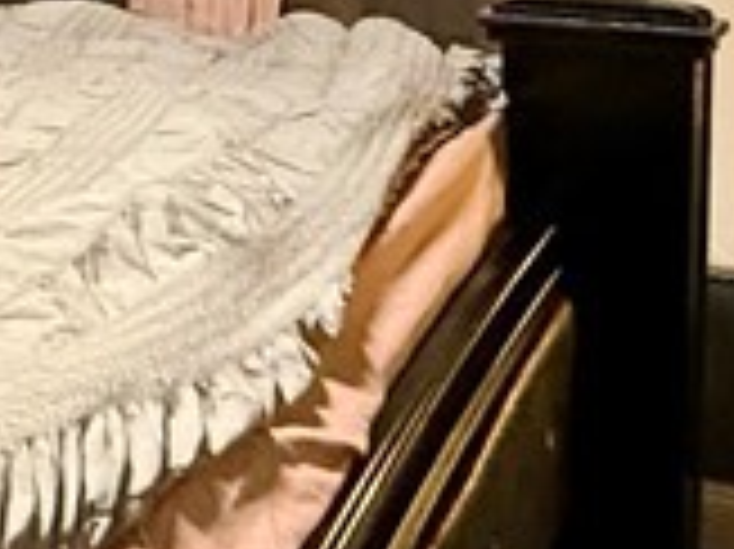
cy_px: -158
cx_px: -914
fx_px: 1865
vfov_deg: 15.9
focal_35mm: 88
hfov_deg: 15.4
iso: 800
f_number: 2.2
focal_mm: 2.22
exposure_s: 1/60
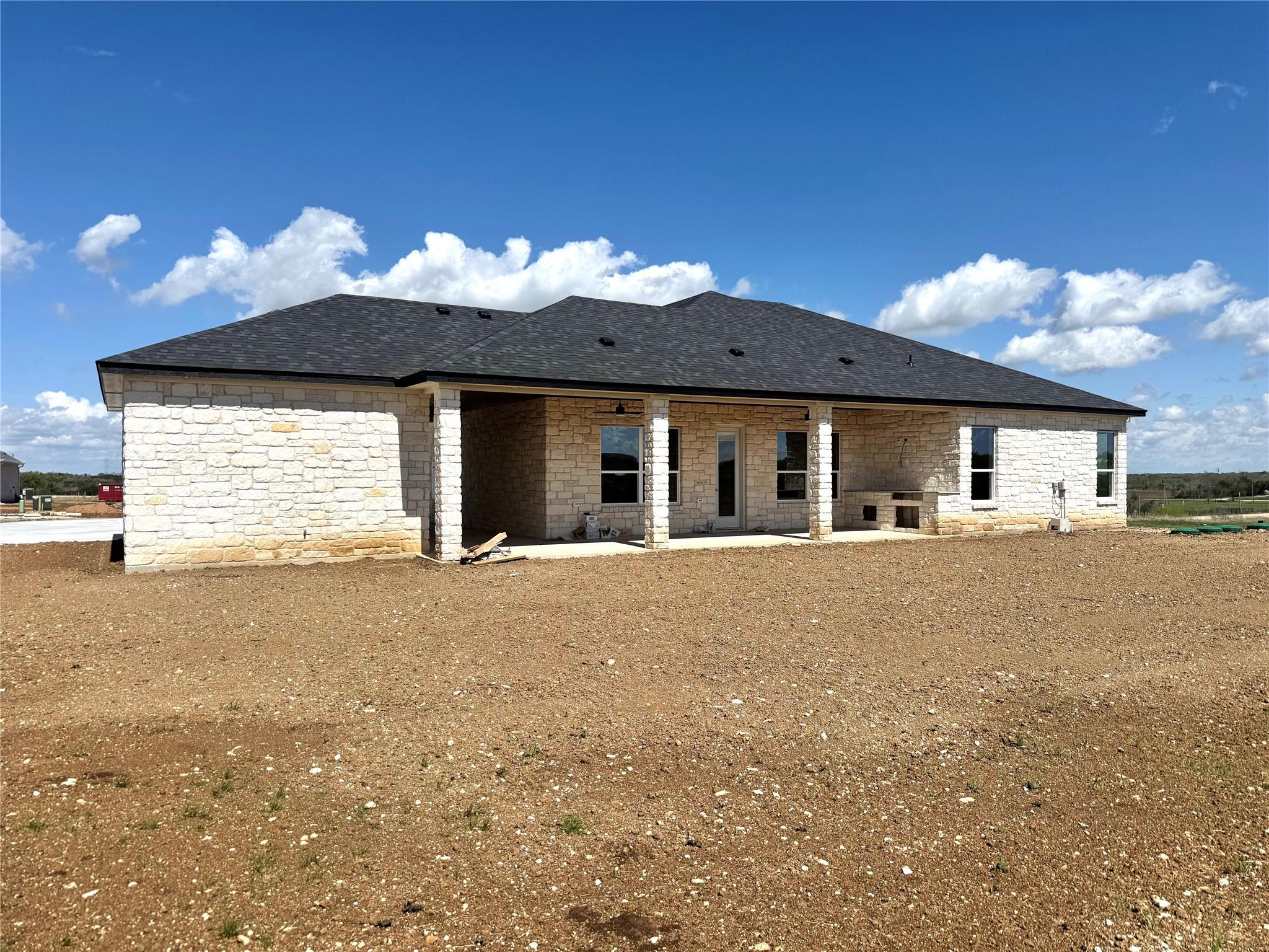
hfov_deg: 71.6
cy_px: 476
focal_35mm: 24
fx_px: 880
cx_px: 634
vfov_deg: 56.8
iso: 80
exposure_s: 1/9091
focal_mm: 6.76
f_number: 1.78
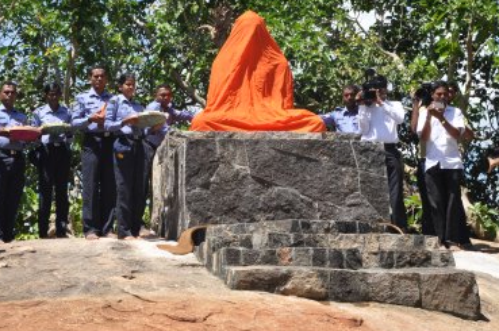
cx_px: 204
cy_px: 95
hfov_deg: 18.6
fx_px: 1520
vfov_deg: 12.4
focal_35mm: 110
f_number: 11
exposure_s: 1/500
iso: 400
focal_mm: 45
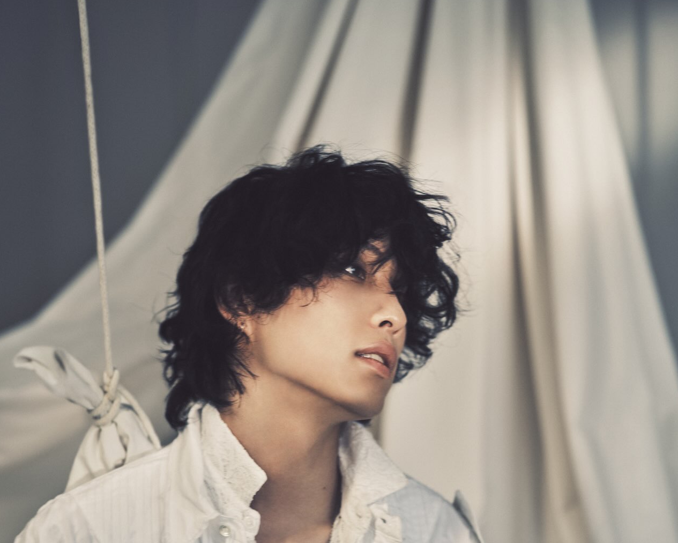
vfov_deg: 18.3
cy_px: 434
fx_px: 1665
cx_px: 340
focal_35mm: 83
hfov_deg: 23.0
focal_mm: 80
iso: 100
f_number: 2.2
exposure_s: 1/50
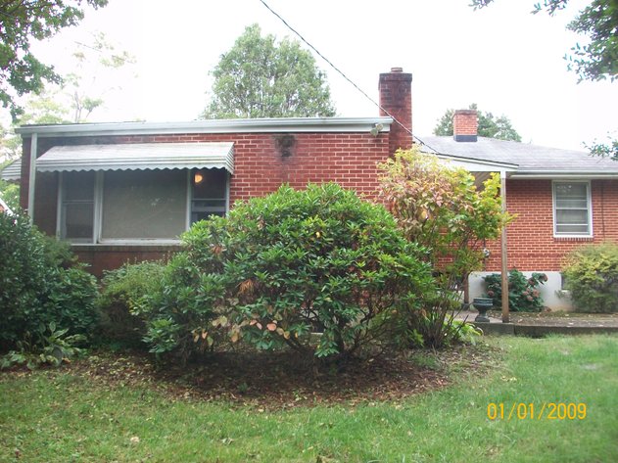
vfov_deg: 41.8
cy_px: 232
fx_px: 607
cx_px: 309
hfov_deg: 54.0
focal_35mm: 34
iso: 80
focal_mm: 5.7
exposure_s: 1/100
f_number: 2.8
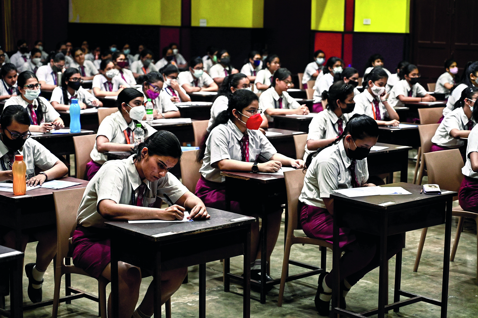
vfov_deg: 19.4
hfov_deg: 28.9
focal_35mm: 70
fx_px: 929
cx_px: 239
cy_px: 159
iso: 1600
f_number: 4
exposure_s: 1/200
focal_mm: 70
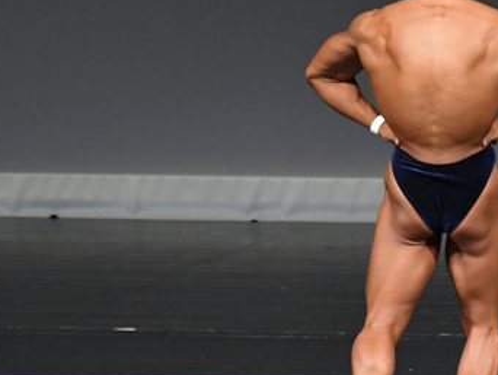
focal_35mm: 816
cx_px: 438
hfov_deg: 2.4
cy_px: 198
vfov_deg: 1.8
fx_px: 11748
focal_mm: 250
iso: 4000
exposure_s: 1/400
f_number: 5.6
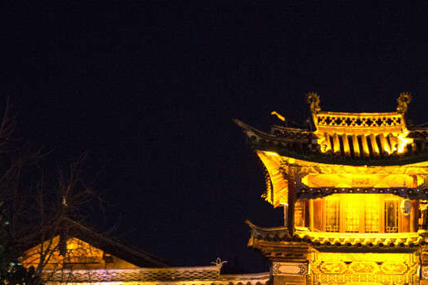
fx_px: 1510
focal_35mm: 127
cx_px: 384
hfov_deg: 15.9
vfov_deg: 10.7
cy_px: 252
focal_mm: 56
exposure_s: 1/60
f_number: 2.8
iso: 1600
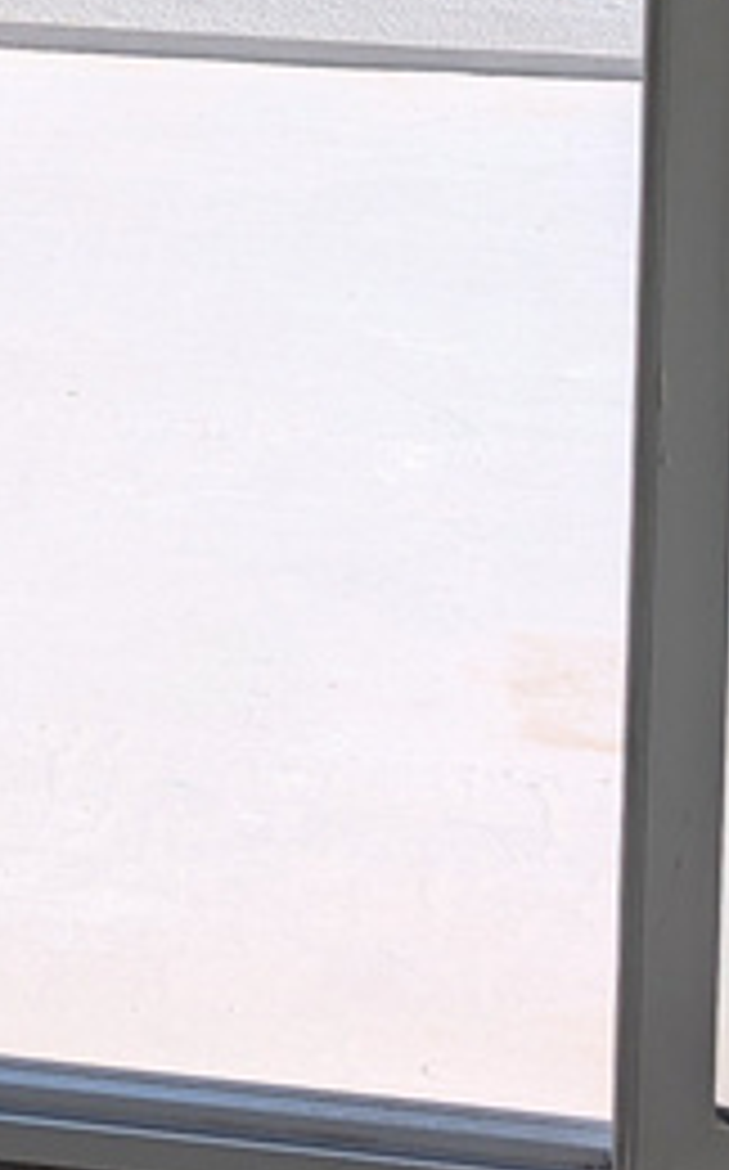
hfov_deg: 12.5
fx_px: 3186
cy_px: -464
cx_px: -315
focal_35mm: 100
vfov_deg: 18.9
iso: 20
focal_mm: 6.9
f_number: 1.68
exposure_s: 1/1754
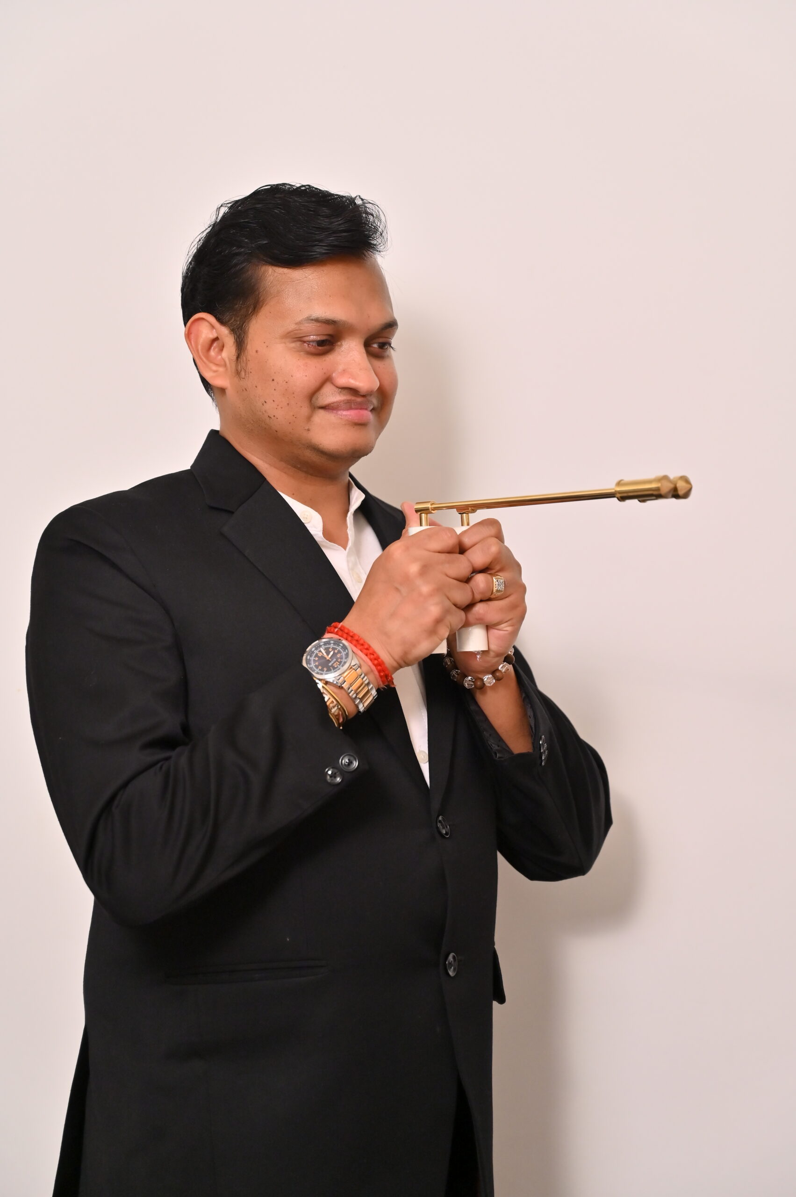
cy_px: 598
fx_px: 1960
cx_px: 398
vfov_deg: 34.0
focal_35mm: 59
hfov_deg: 23.0
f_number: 4
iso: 640
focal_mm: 59
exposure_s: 1/250
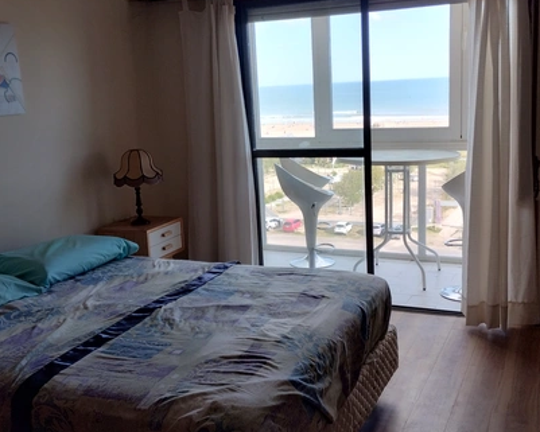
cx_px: 272
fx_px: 480
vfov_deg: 48.5
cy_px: 213
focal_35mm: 30
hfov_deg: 58.8
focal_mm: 4.27
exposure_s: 1/124
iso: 100
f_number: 1.8
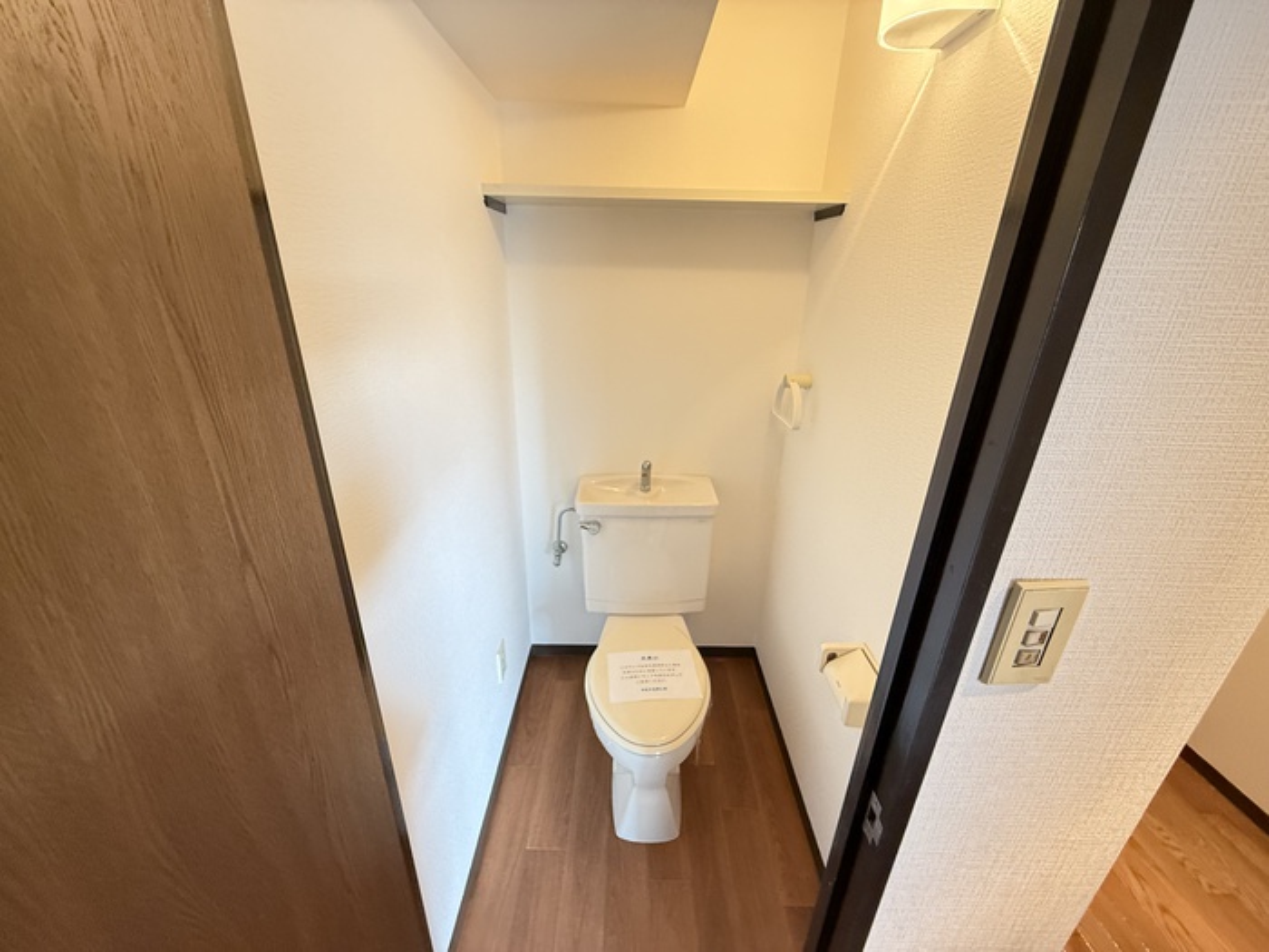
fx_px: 513
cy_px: 476
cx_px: 634
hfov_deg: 102.1
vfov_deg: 85.7
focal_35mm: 14
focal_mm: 2.22
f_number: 2.2
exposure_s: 1/60
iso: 500
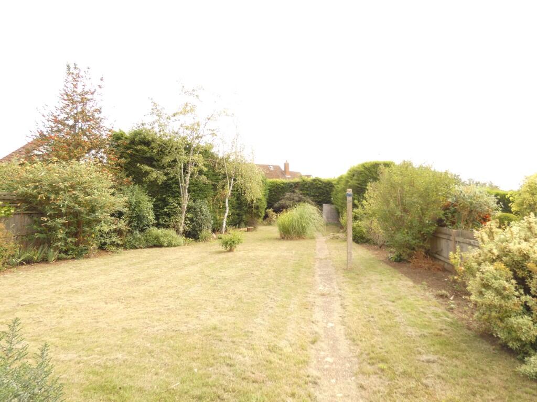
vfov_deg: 66.0
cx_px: 268
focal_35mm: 20
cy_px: 201
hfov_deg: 81.7
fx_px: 310
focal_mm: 3.6
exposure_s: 1/250
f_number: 2.8
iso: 80
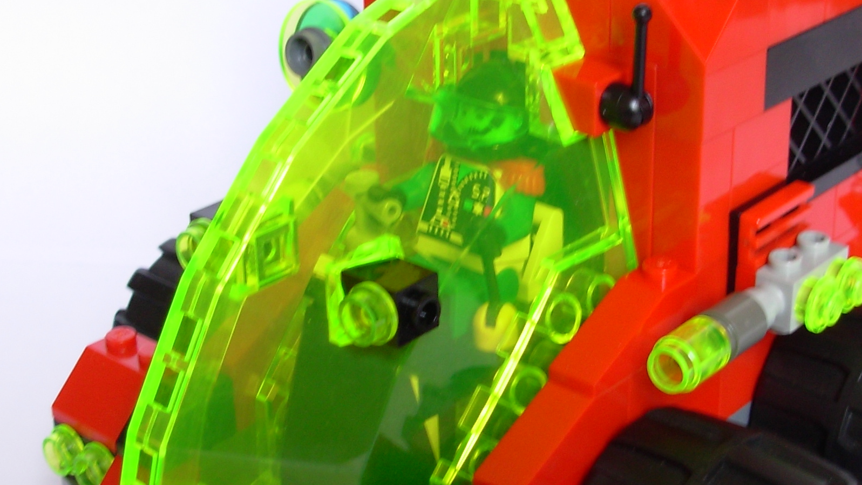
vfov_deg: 16.5
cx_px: 538
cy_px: 281
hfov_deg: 28.9
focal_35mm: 73
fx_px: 1668
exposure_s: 1/14.3
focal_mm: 6.3
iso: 50
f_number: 2.9
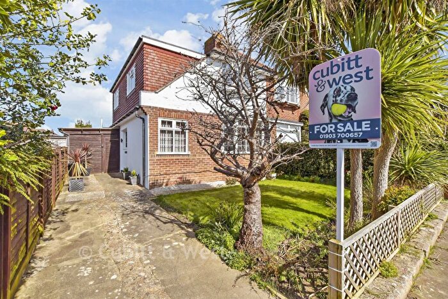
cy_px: 150
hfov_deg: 100.4
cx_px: 224
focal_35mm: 15
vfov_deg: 77.4
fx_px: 187
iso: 400
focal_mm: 10
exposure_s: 1/800
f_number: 8
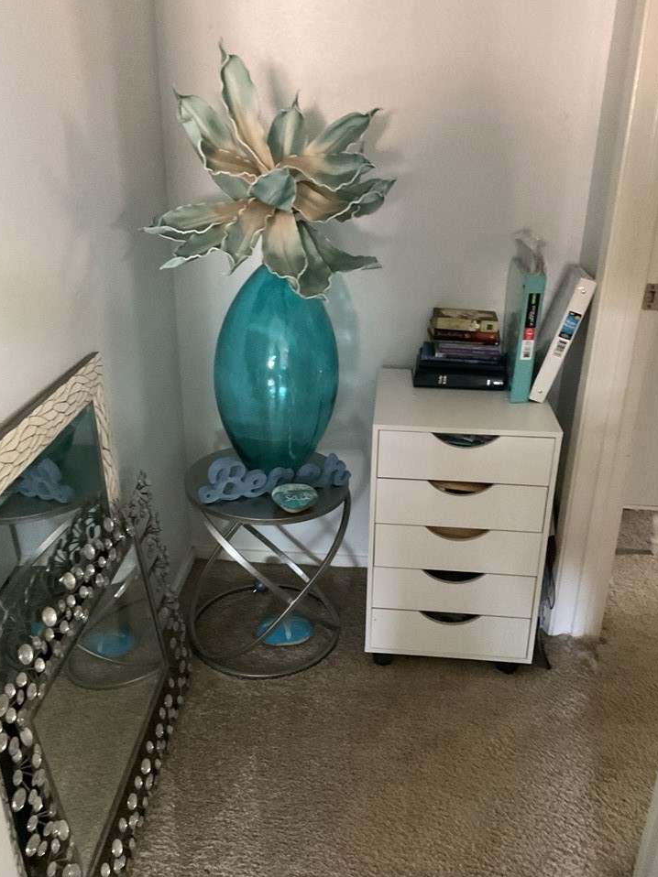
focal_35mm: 31
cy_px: 446
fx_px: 786
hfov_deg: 45.4
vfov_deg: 58.4
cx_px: 339
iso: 500
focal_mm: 3
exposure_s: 1/24
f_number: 1.8
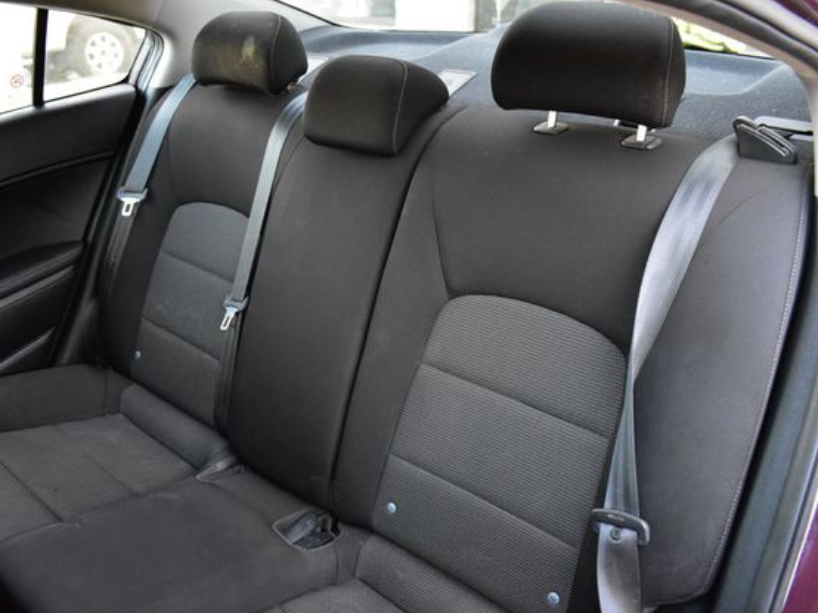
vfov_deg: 46.8
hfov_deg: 59.9
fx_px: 709
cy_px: 306
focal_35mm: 30
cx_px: 375
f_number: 7.1
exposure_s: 1/40
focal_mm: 18
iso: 2500
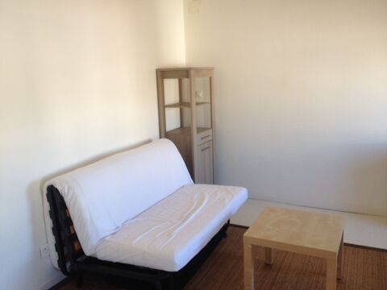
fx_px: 391
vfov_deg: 40.7
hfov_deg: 52.6
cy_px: 145
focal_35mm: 35
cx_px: 194
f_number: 2.4
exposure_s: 1/30
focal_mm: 4.28
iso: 50
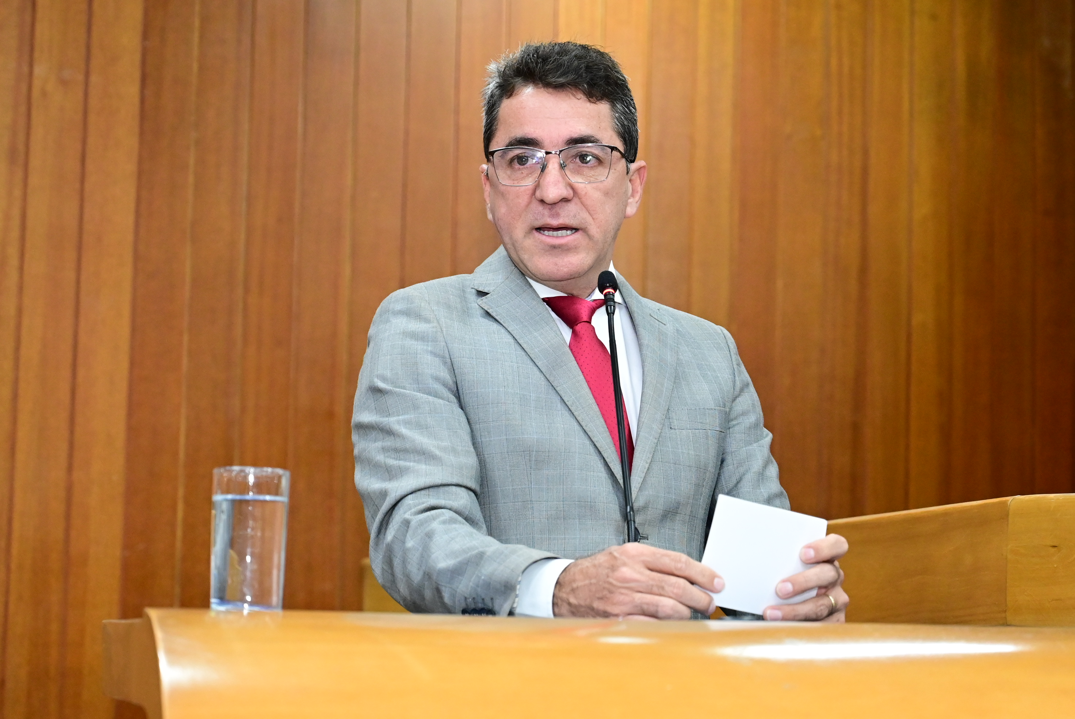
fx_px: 2779
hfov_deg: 21.9
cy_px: 360
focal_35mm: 93
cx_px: 538
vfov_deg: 14.7
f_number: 4
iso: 4000
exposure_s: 1/125
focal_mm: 62
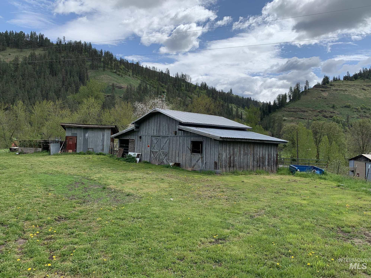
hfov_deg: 65.3
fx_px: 289
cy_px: 135
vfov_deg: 51.3
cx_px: 188
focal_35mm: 27
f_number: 1.8
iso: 25
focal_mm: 4.25
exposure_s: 1/2611
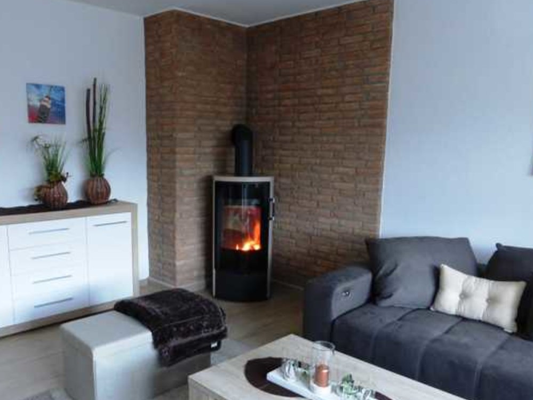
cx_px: 226
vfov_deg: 46.7
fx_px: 462
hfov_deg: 59.7
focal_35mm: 30
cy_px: 228
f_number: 3.3
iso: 400
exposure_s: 1/6
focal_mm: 4.3
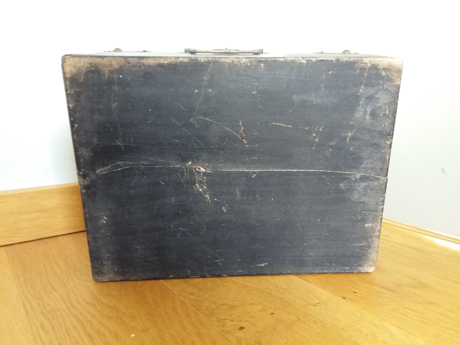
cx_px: 230
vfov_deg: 49.7
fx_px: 372
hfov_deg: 63.4
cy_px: 172
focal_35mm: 28
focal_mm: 3.7
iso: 320
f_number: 1.9
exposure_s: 1/17
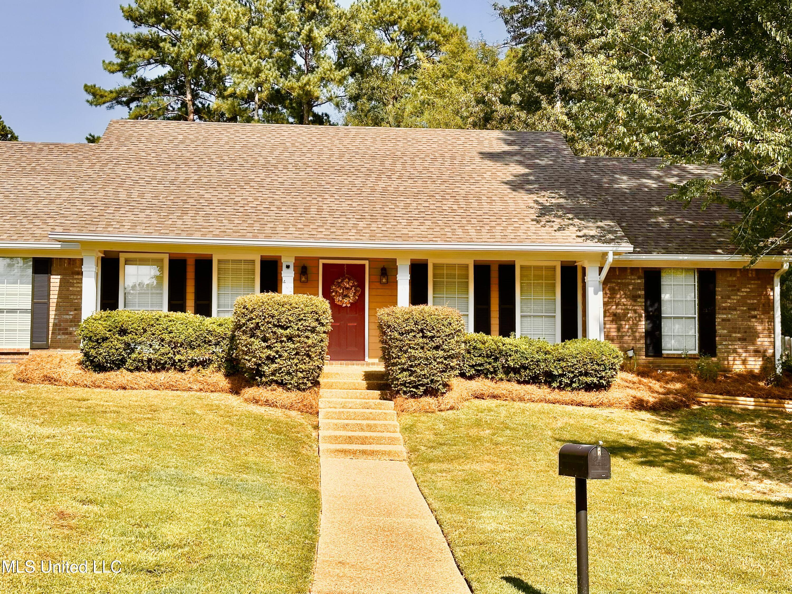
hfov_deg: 39.7
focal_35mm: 48
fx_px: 1098
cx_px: 396
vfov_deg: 30.3
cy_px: 297
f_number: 1.78
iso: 64
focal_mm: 6.86
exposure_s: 1/2358
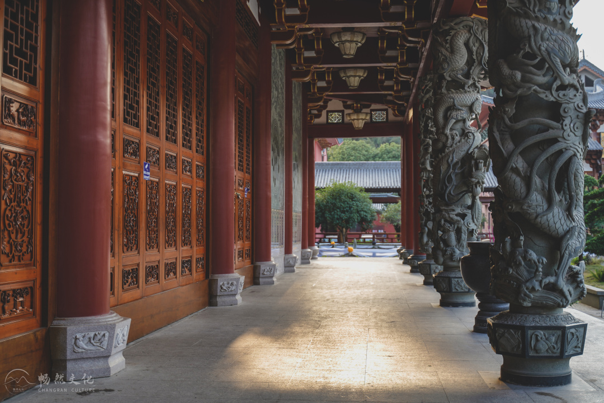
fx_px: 755
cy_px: 202
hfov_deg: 43.6
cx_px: 302
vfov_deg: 29.9
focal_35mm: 45
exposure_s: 1/125
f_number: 2.8
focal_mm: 45
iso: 80
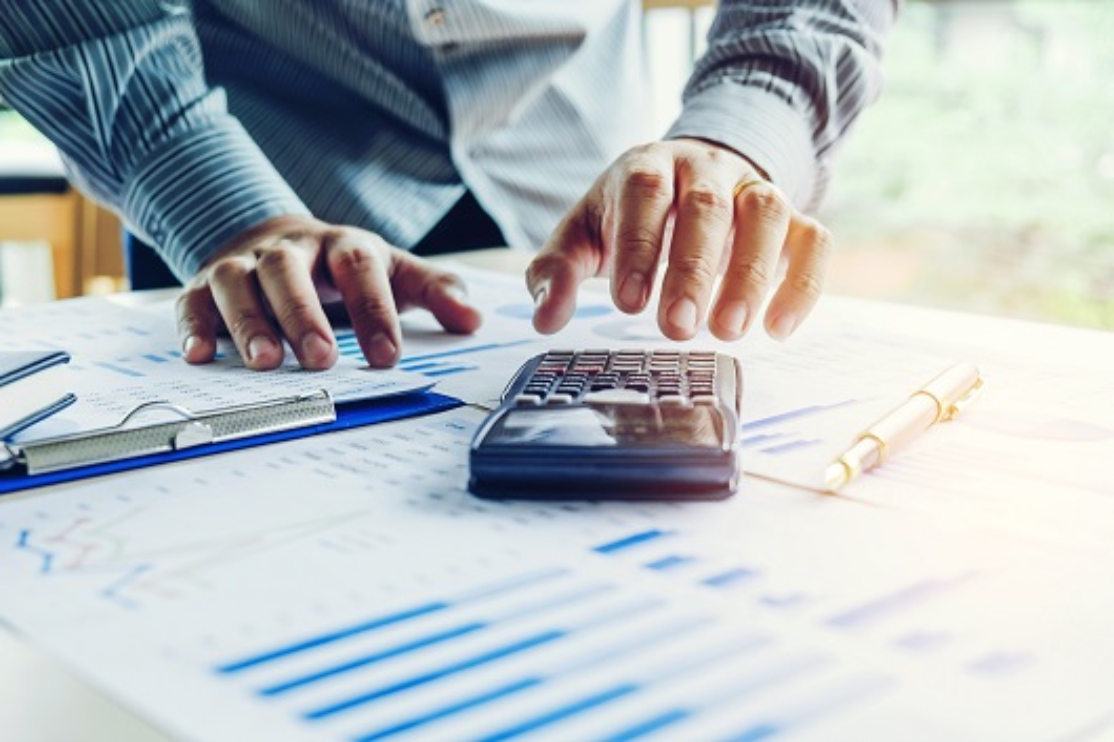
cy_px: 371
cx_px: 557
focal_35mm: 49
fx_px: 1516
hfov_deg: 40.4
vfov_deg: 27.5
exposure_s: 1/160
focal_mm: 32.9
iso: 200
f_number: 3.6
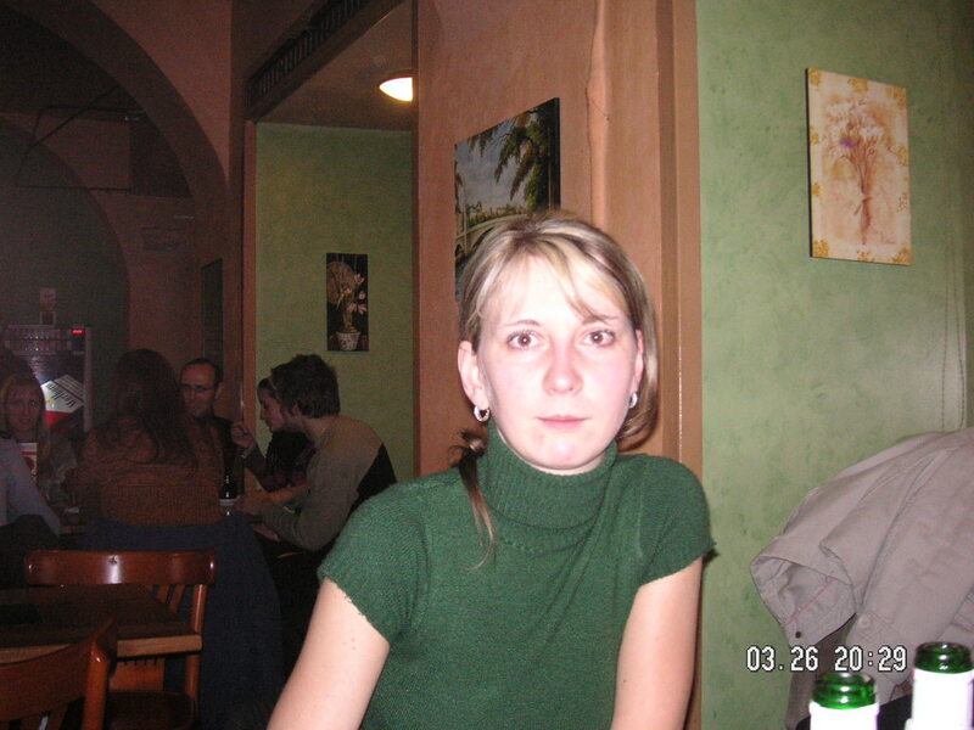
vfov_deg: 38.7
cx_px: 487
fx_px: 1041
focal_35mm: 37
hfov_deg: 50.1
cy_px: 365
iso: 160
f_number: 2.8
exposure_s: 1/45
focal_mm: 6.1
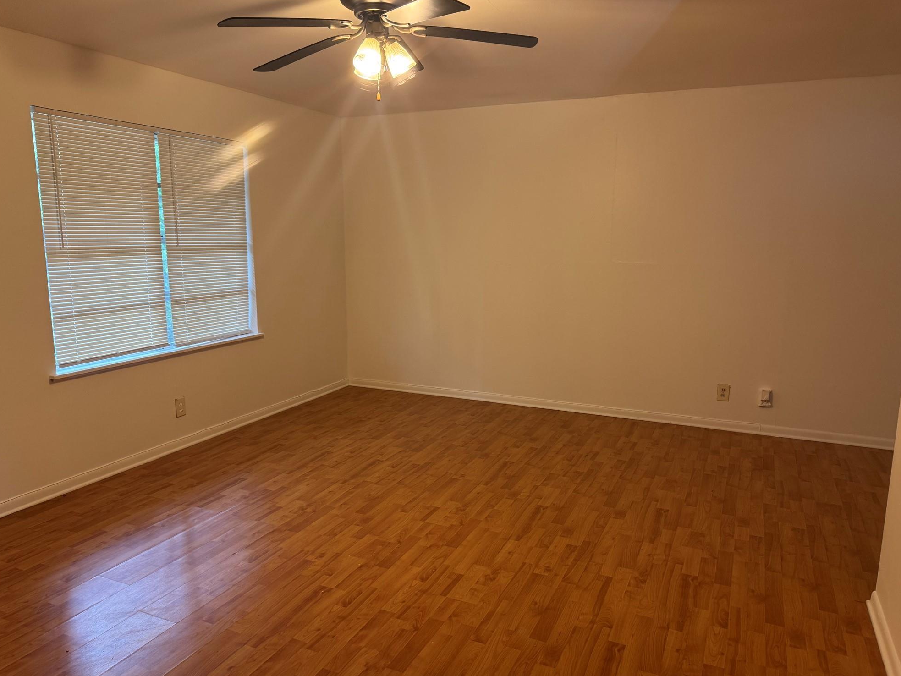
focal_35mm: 25
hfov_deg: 69.4
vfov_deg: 54.9
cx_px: 448
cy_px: 343
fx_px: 651
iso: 200
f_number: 1.78
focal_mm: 6.76
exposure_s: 1/60
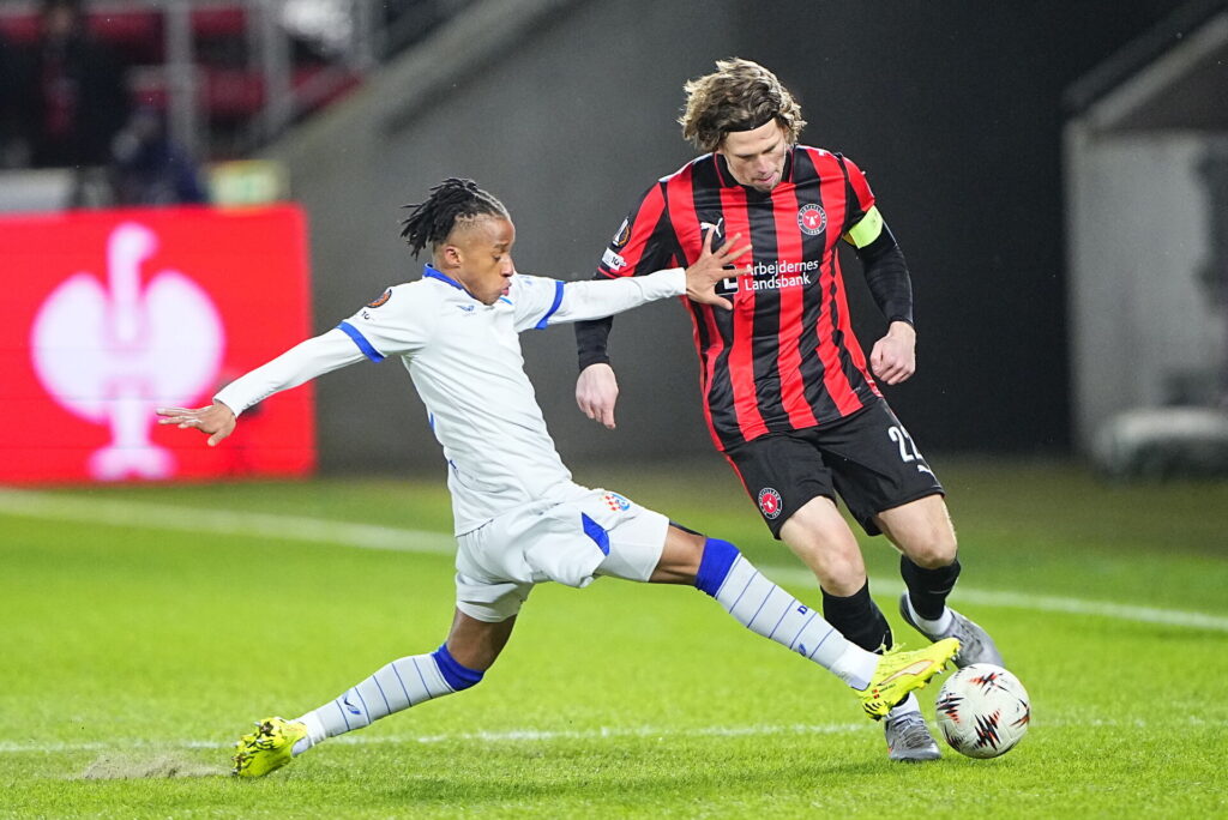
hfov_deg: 5.2
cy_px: 410
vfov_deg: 3.4
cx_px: 614
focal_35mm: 400
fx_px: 13652
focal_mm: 400
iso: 3200
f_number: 2.8
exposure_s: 1/1250
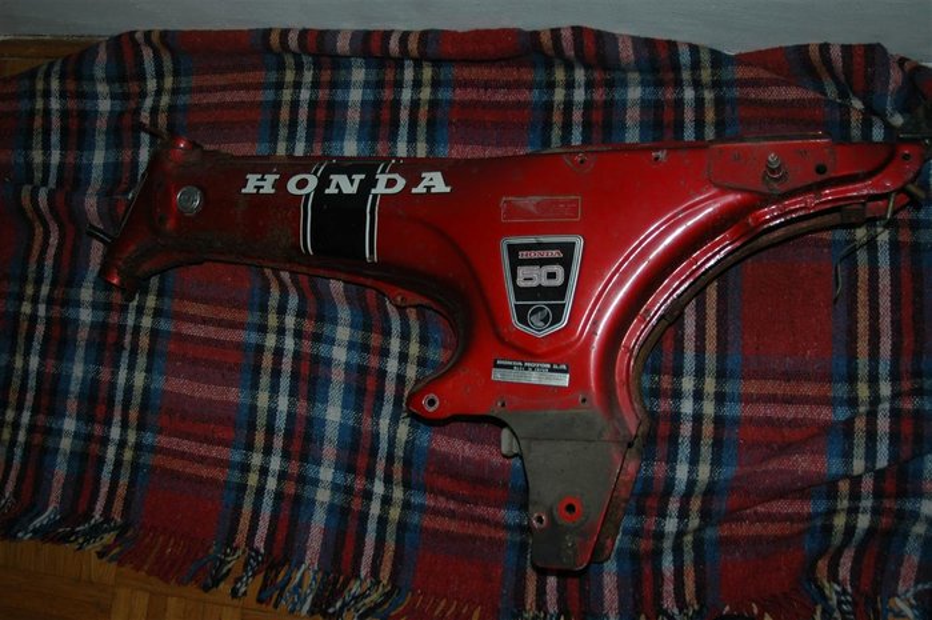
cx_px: 466
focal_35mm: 42
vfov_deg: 31.8
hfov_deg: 46.4
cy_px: 310
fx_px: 1087
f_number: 3.5
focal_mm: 28
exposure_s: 1/60
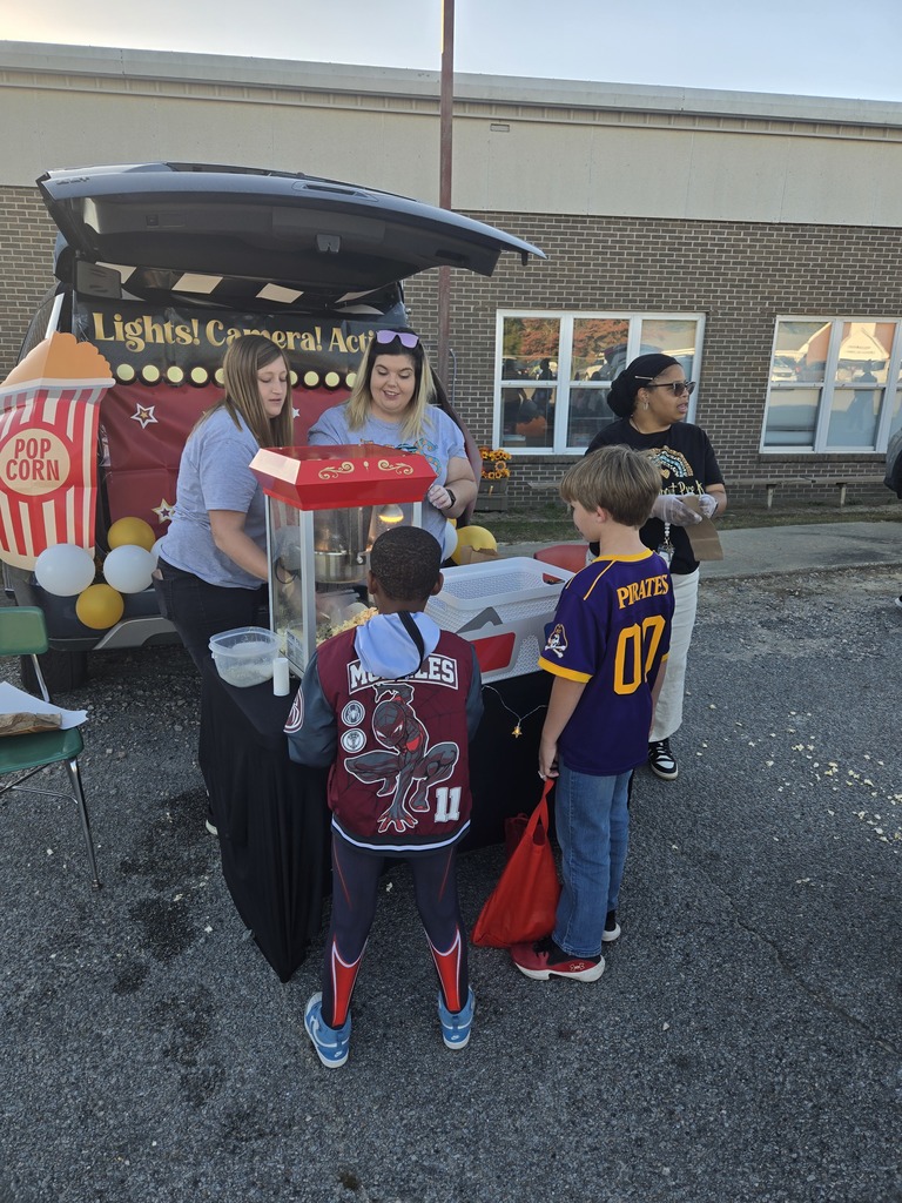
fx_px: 799
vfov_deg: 73.9
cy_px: 602
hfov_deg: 58.9
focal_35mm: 23
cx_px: 451
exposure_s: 1/391
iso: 25
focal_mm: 5.4
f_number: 1.8
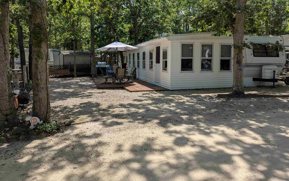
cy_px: 71
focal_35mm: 26
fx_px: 205
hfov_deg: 70.4
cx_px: 144
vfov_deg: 47.3
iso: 45
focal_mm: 6.81
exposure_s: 1/1795
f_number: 1.85
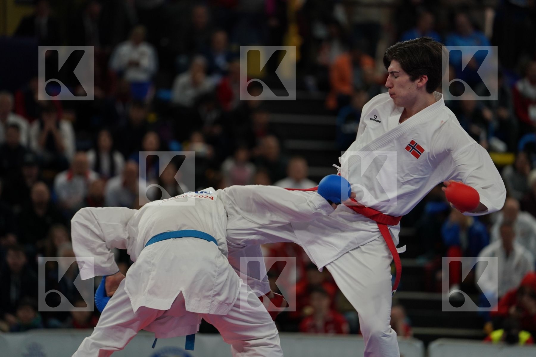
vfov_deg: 6.9
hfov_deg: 10.3
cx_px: 268
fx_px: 2978
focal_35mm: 200
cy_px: 178
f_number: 2.8
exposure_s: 1/1000
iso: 1000
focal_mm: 200
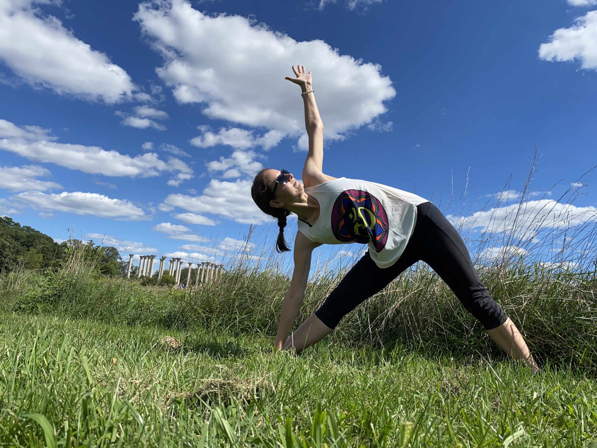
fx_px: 448
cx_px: 298
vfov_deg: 53.1
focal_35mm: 26
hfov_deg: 67.3
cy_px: 224
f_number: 1.8
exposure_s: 1/3731
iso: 32
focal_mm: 4.25
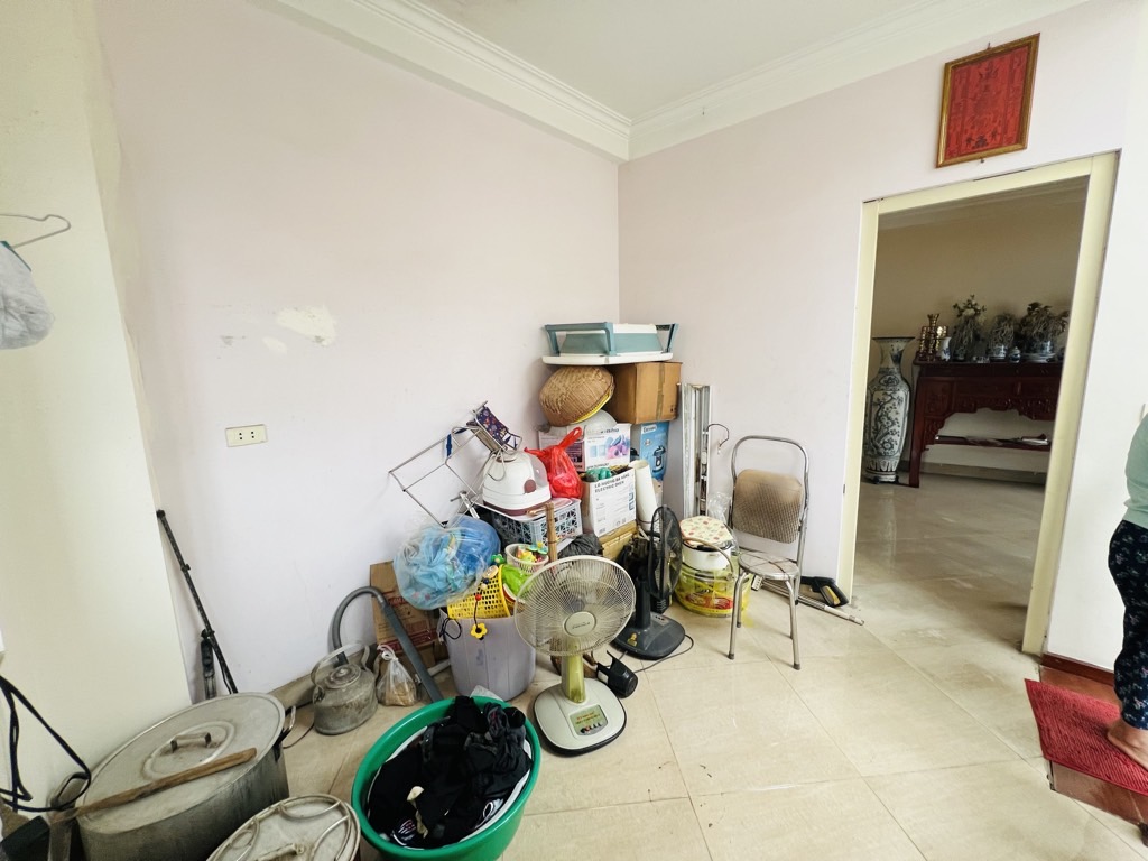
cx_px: 574
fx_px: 431
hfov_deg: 106.2
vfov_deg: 89.9
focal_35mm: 13
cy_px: 430
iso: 125
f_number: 1.8
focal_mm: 1.57
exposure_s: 1/99
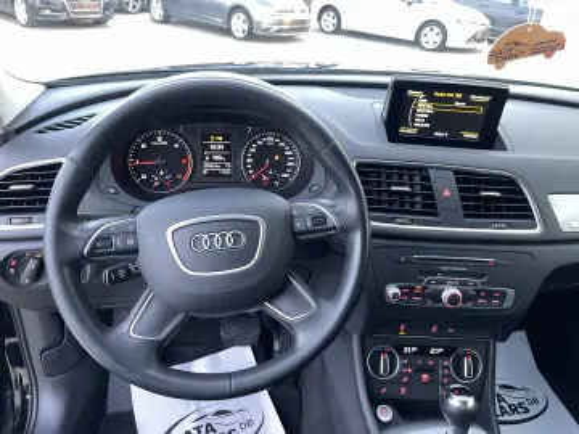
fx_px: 418
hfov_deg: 69.4
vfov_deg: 54.9
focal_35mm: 25
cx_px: 290
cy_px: 217
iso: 320
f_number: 1.6
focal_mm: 5.1
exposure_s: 1/60
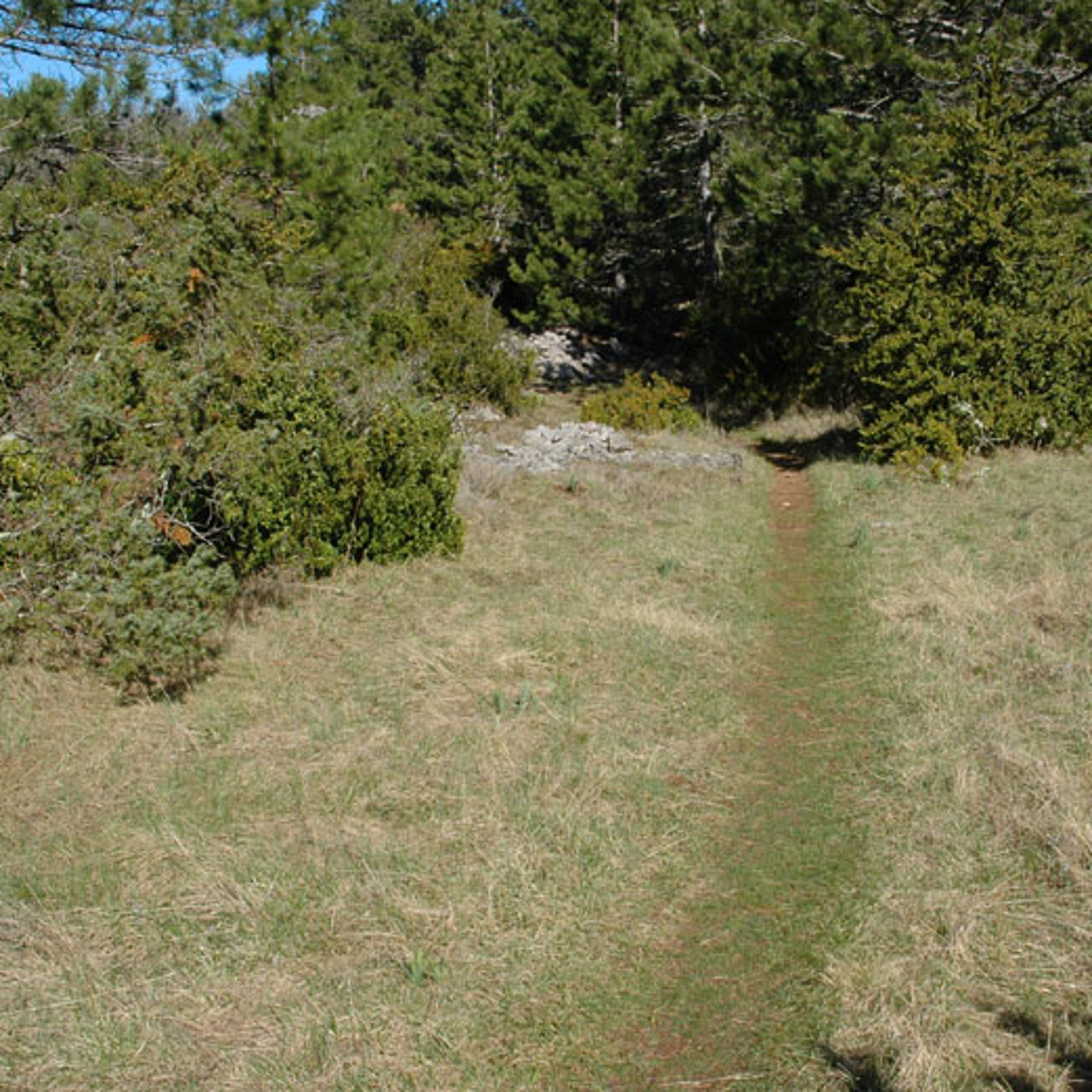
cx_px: 673
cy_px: 555
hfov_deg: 39.0
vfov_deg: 39.2
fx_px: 1535
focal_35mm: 43
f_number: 16
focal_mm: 22
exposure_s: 1/60
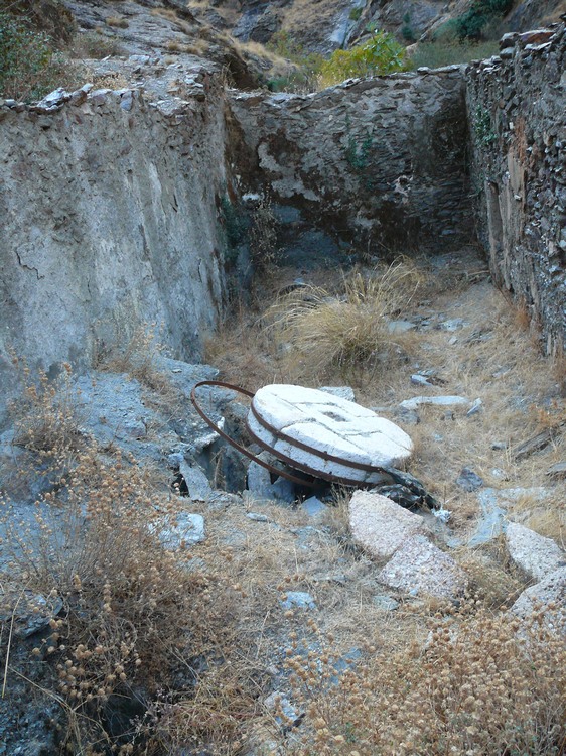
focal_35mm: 35
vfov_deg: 52.6
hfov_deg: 40.7
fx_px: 763
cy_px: 378
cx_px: 283
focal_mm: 7.4
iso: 200
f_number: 2.8
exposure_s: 1/60
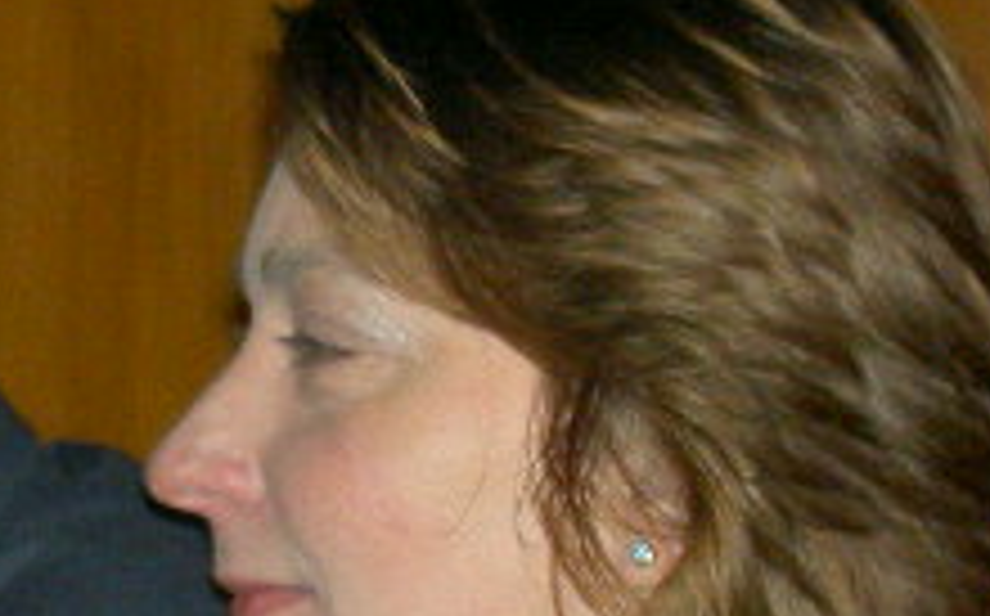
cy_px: 558
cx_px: -238
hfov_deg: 5.8
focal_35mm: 358
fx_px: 9649
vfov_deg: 3.7
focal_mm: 24
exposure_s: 1/89.3
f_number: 4.9
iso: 100
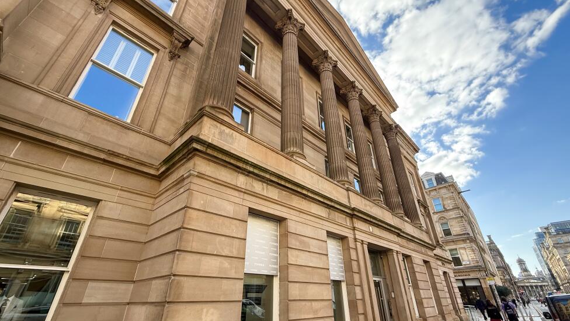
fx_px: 242
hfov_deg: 99.4
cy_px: 168
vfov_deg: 67.0
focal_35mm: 16
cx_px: 290
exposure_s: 1/245
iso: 64
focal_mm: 2.22
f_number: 2.2
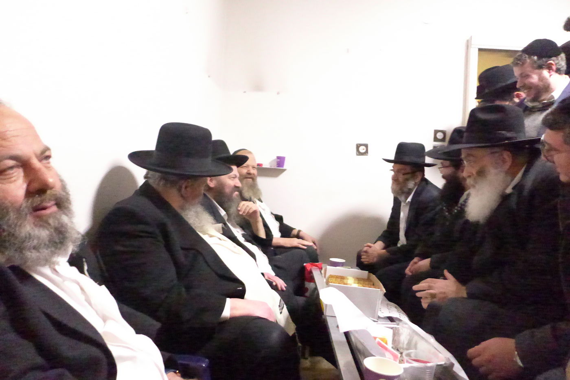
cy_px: 190
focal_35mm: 24
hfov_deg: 73.7
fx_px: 380
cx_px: 285
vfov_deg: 53.2
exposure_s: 1/30
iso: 6400
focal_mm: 4.7
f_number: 1.4
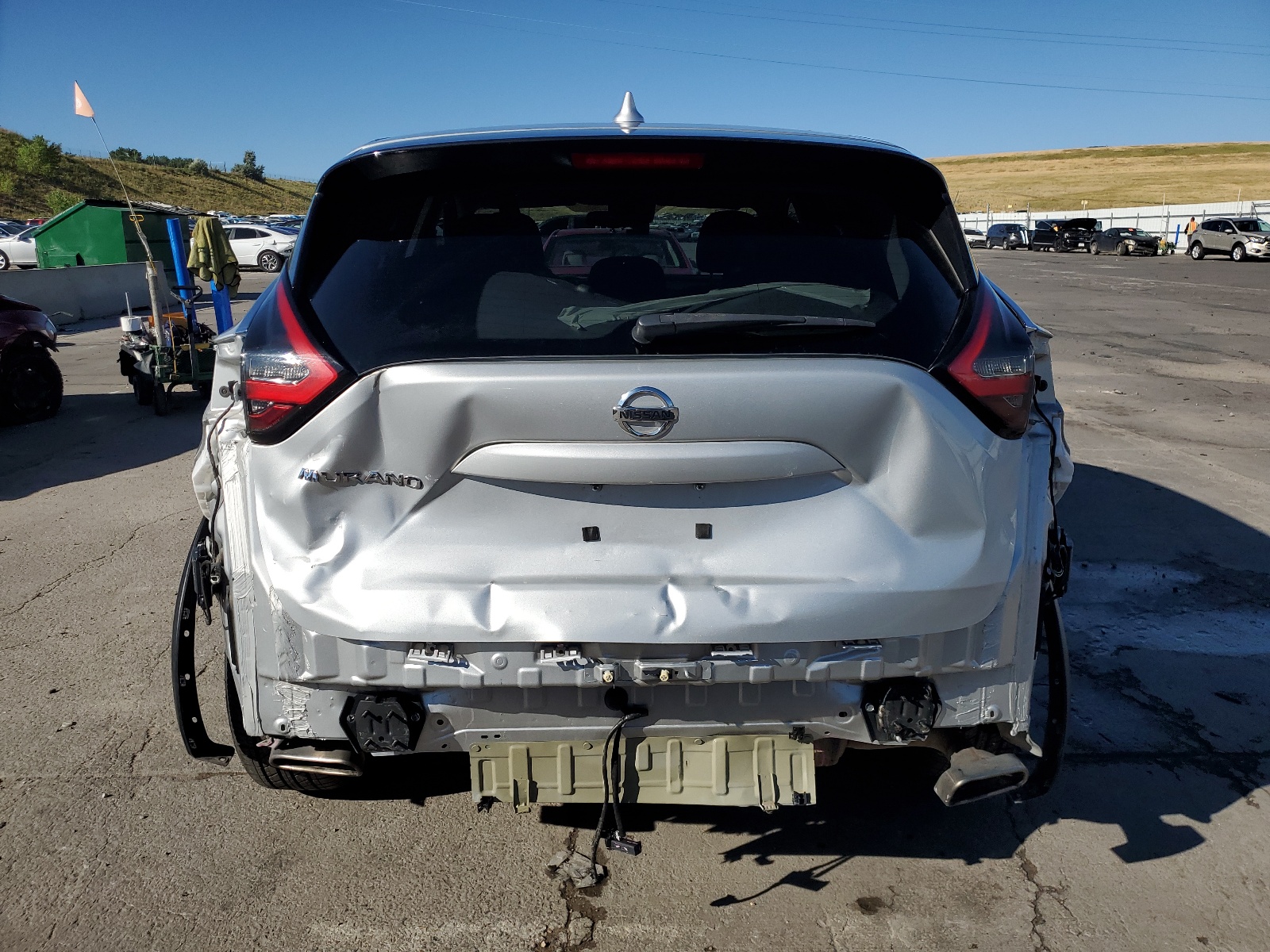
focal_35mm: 26
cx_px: 635
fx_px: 954
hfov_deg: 67.3
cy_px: 476
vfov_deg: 53.1
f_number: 1.5
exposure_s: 1/10000
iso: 50
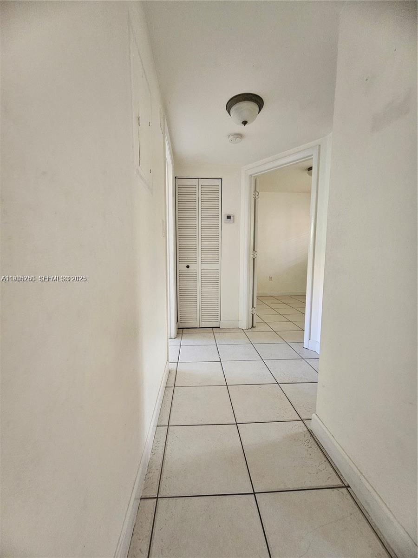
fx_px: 209
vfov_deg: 106.2
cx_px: 209
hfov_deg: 89.9
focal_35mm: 13
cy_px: 279
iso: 400
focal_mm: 2.2
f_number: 2.2
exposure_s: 1/40
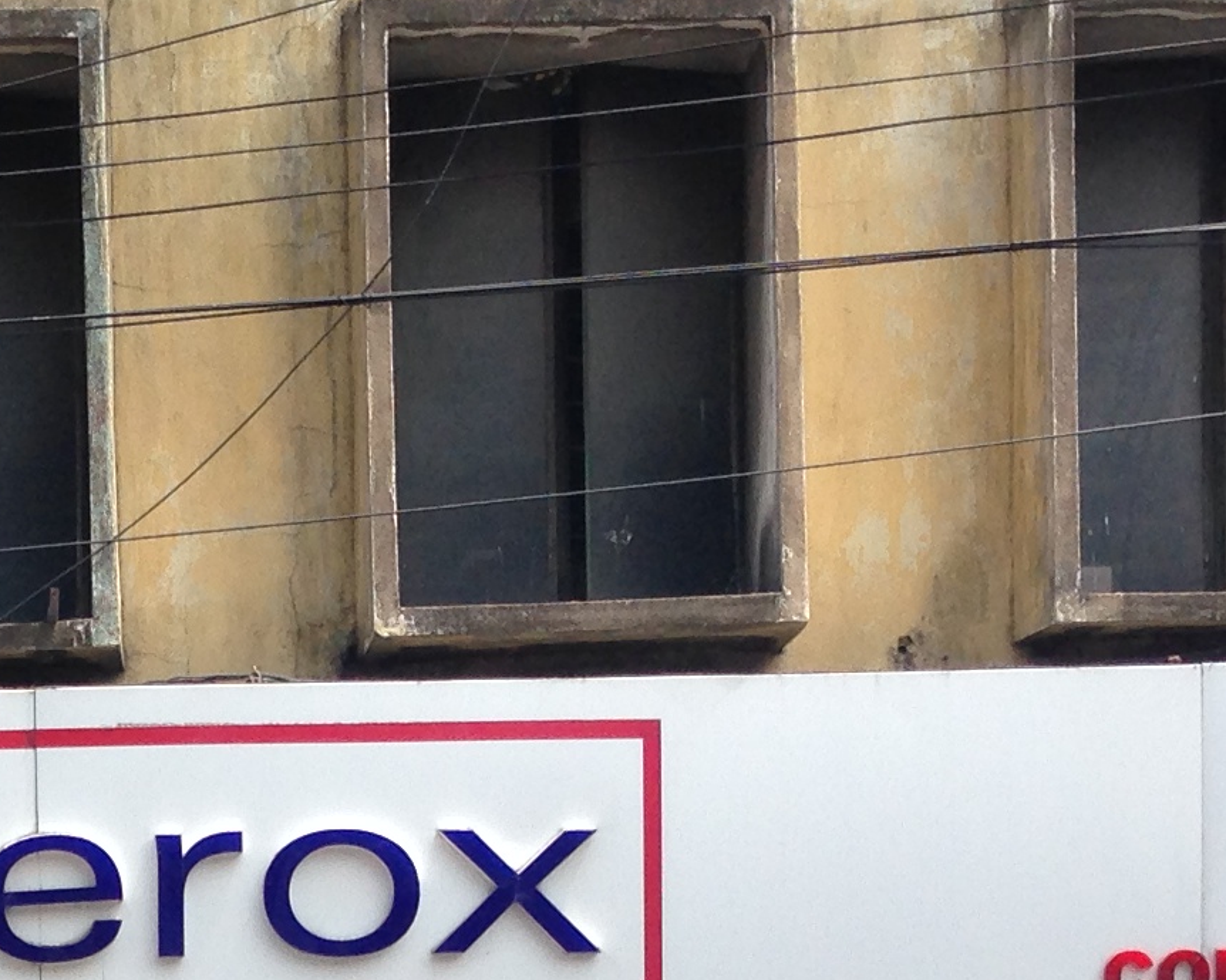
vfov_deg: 12.1
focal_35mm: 122
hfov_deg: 15.5
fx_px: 4425
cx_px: 70
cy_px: 1385
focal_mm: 4.12
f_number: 2.4
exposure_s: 1/713
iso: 50
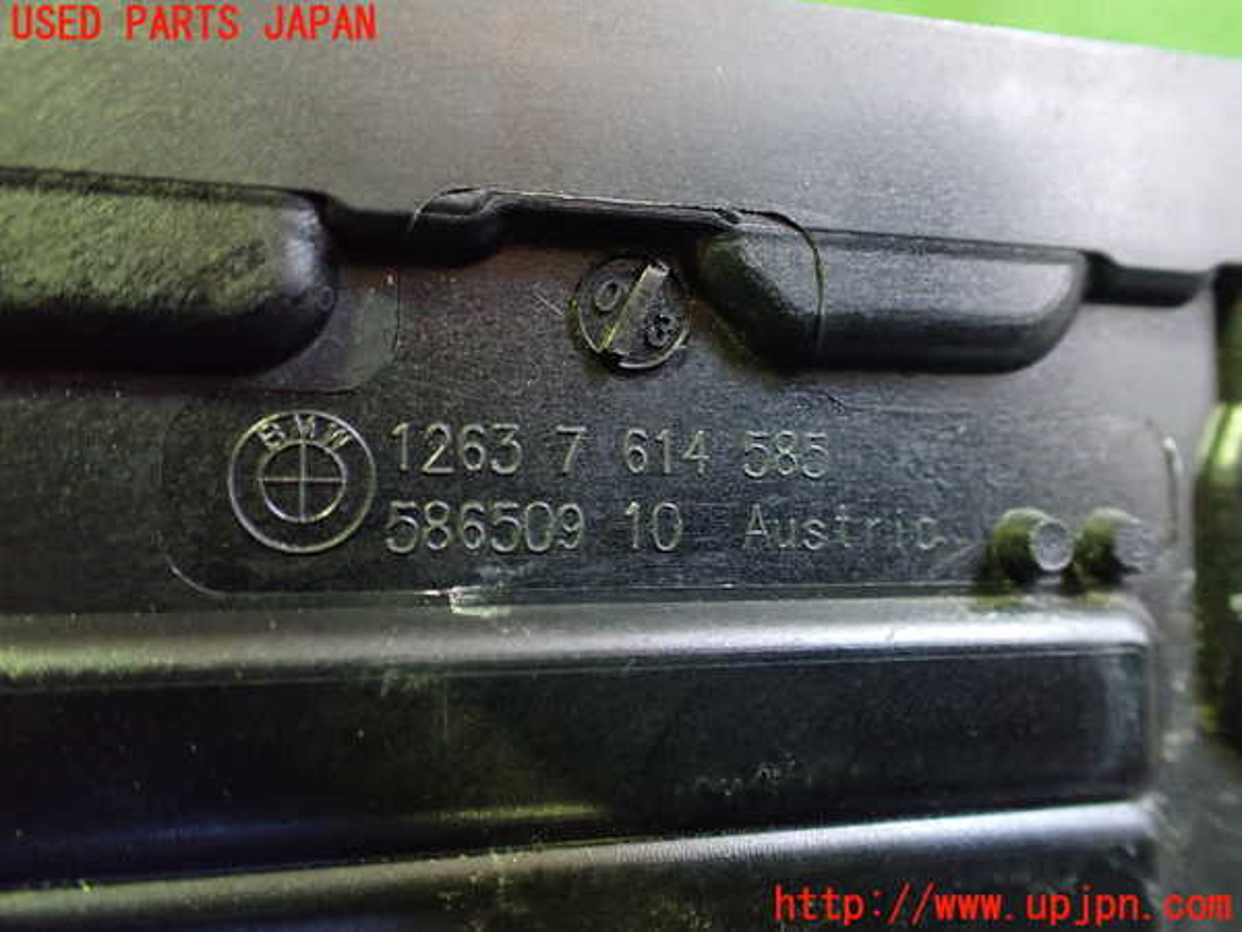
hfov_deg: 60.0
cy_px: 466
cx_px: 621
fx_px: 1076
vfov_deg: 46.8
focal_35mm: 30
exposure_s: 1/30
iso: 1000
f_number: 2.3
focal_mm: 5.4
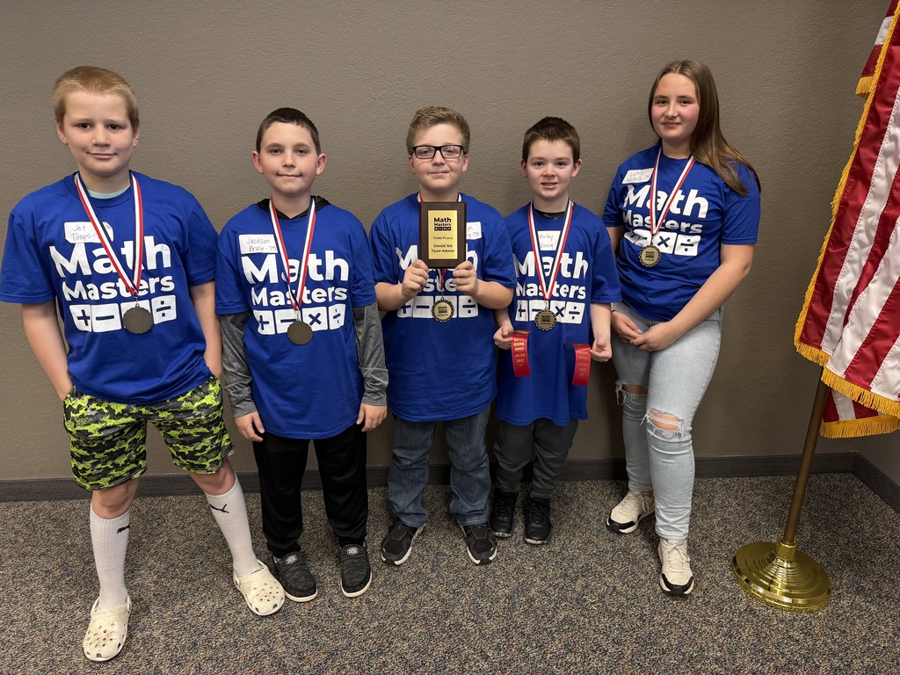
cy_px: 338
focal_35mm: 24
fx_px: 624
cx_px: 450
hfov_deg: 71.6
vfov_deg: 56.8
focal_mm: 6.76
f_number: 1.78
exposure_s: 1/60
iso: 200
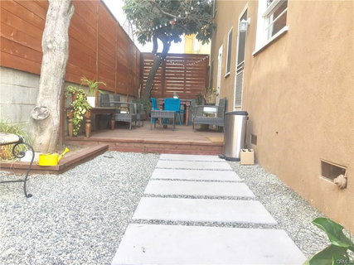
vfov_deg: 48.2
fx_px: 296
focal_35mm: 29
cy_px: 132
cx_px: 177
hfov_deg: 61.7
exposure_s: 1/120
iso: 50
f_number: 2.2
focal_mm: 4.15
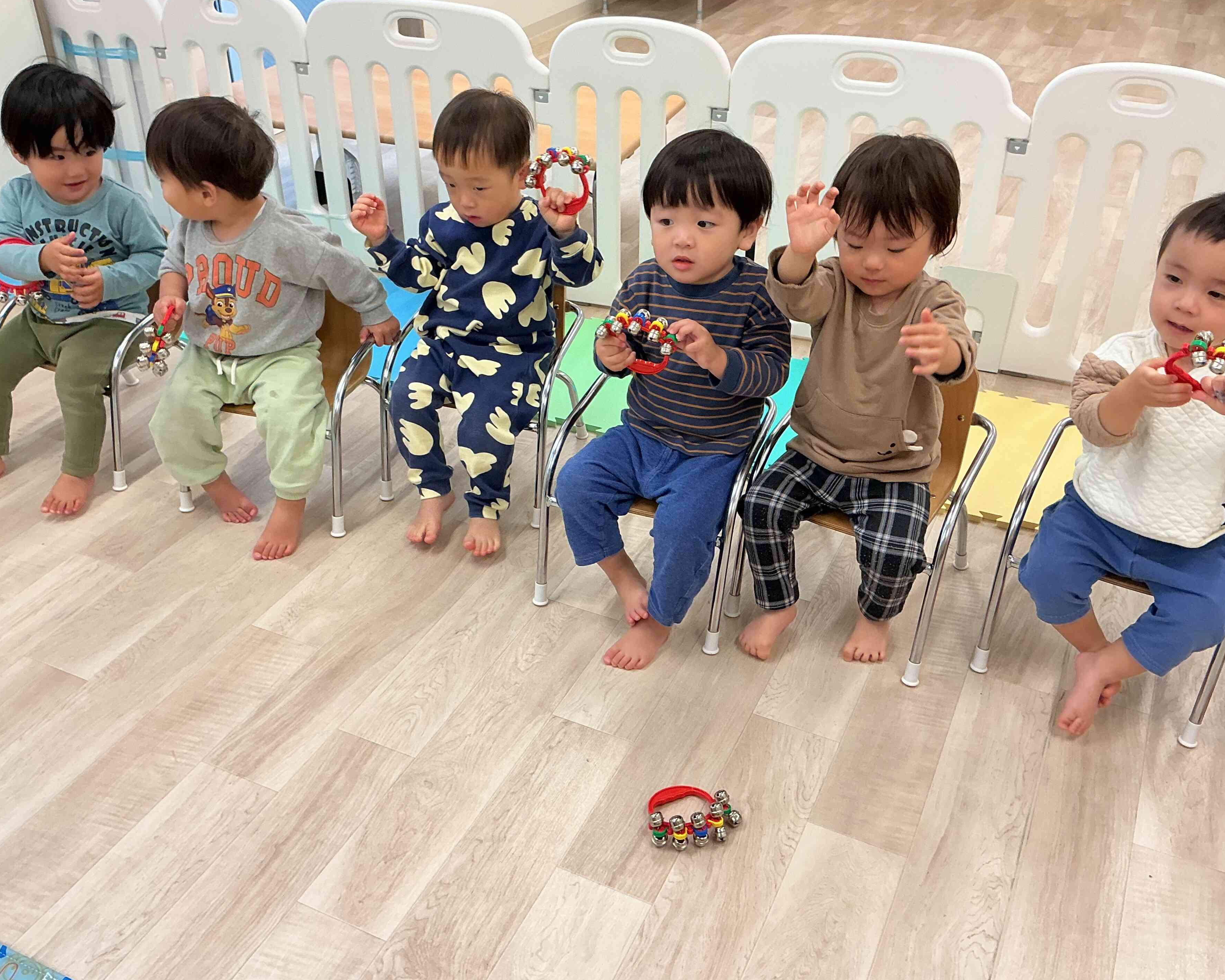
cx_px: 642
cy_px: 477
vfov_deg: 47.1
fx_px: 1124
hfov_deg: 57.2
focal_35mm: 31
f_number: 1.8
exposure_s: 1/120
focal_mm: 3
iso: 64
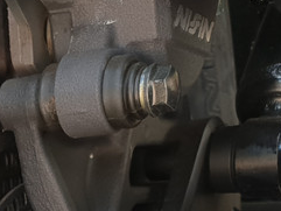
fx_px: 934
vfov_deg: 11.3
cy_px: 453
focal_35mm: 115
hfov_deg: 15.8
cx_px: -137
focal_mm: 4.3
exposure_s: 1/50
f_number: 2.4
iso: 50
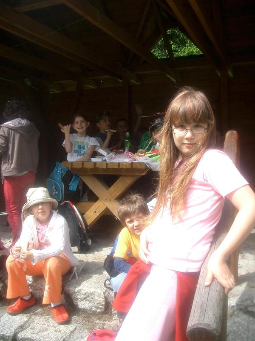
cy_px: 170
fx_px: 344
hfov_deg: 40.7
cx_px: 128
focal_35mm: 35
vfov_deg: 52.6
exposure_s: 1/400
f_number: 2.6
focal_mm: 5.8
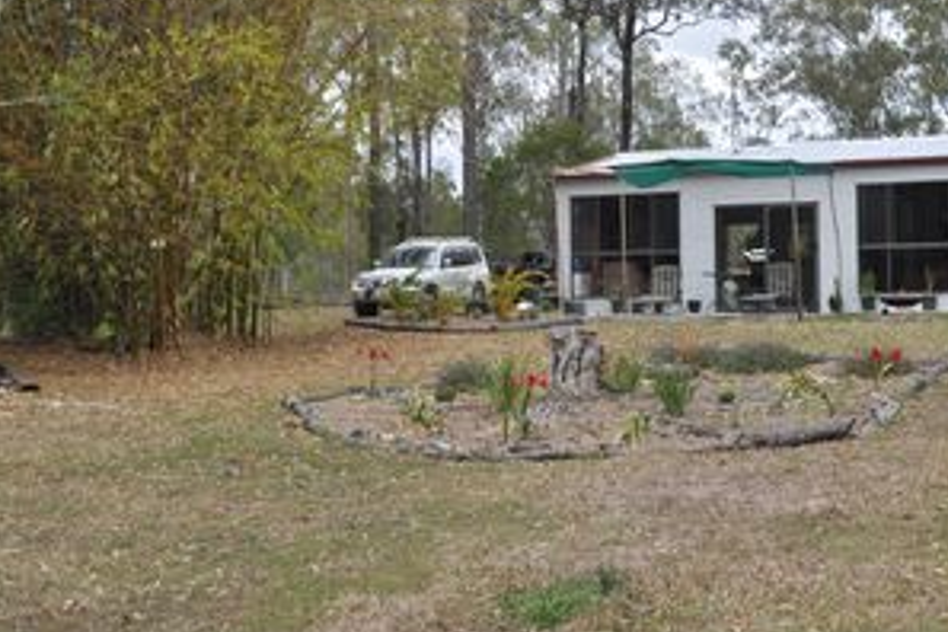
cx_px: 584
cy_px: 196
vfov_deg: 23.6
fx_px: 1501
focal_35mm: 57
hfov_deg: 34.9
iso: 200
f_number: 10
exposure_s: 1/200
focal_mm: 24
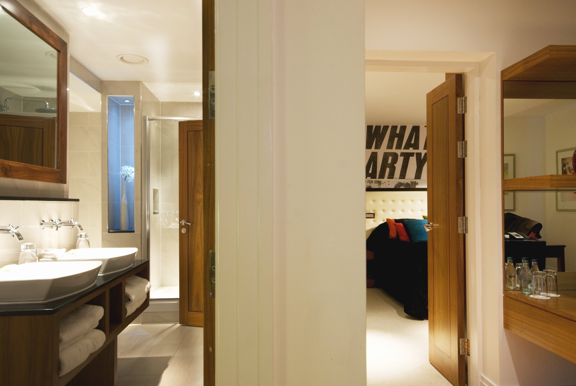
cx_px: 288
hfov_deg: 73.7
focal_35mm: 24
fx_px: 384
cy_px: 193
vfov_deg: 53.3
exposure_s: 1
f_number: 10
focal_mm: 16
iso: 400
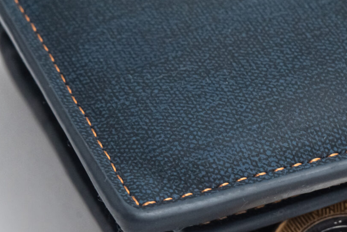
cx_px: 389
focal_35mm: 267
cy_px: 358
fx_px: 2574
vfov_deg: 5.1
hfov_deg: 7.7
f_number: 10
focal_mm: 85
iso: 1000
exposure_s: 1/60
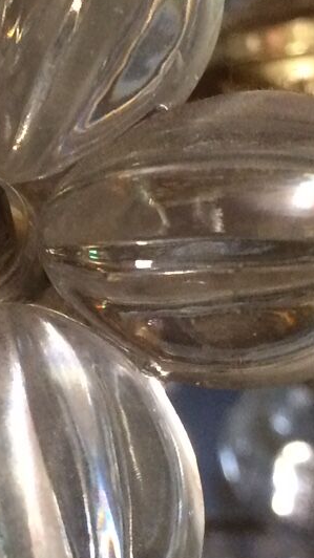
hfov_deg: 12.2
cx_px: -62
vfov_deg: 22.0
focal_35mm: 97
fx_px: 1437
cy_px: 226
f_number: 2.2
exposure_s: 1/33
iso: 320
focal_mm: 4.15
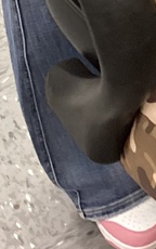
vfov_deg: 12.6
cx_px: 309
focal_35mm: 146
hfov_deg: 8.5
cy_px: -248
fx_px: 992
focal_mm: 3.3
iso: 250
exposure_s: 1/60
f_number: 2.4
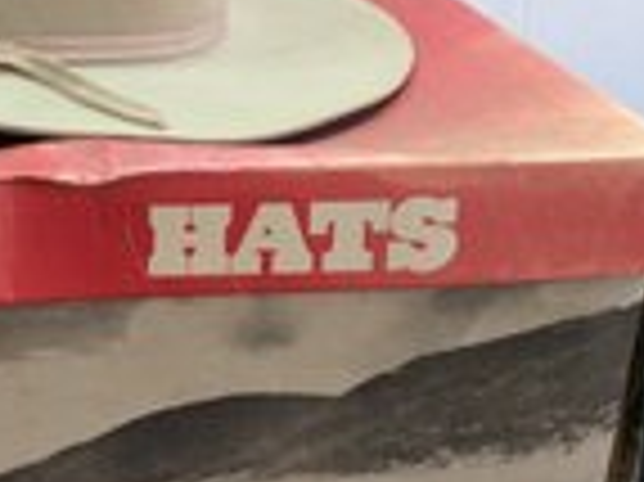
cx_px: -5
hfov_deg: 24.2
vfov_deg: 19.1
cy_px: 218
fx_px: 1431
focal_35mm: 77
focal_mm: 3.3
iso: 32
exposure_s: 1/24
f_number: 2.4
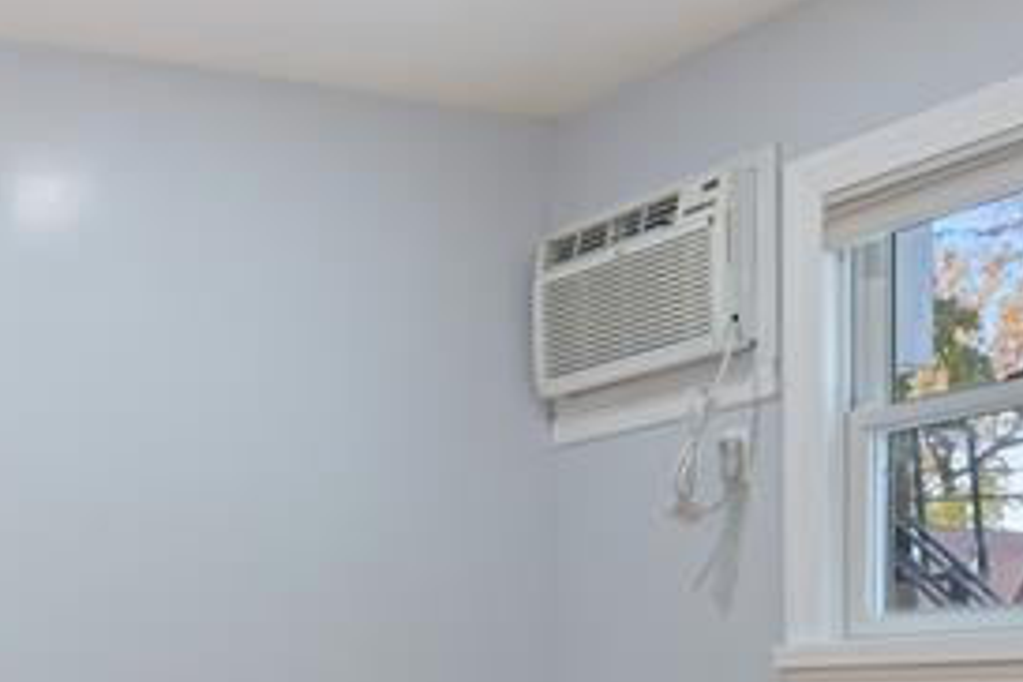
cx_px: 19
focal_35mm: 60
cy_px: 703
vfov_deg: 21.7
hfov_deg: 31.1
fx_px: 1705
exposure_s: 1/1.67
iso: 100
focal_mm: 16
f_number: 8
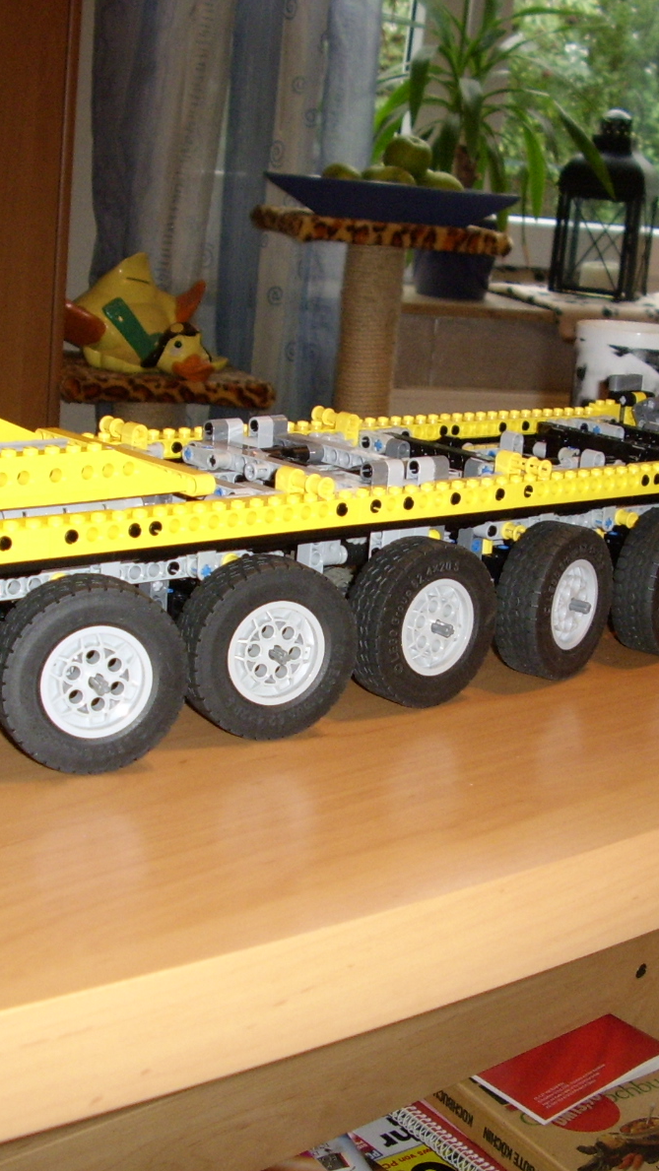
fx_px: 1367
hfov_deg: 27.1
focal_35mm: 44
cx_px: 345
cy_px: 587
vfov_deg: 46.4
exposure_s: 1/30
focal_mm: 5.8
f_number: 2.9
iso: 183
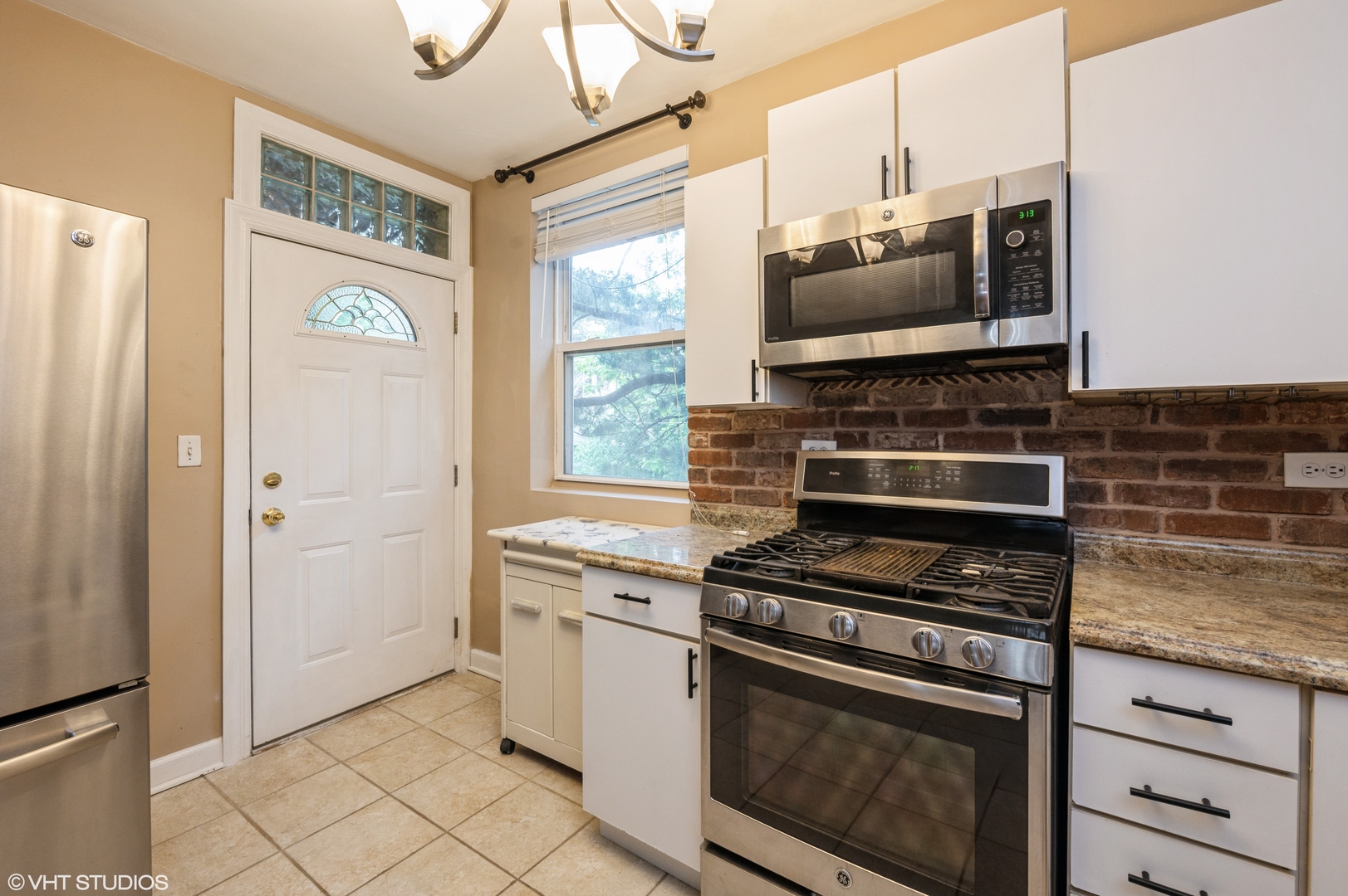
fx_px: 561
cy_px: 448
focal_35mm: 15
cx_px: 674
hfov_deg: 100.4
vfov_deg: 77.3
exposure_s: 1/10
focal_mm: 15
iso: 400
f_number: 8
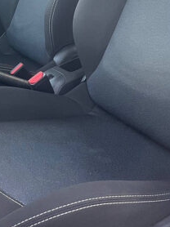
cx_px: 70
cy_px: 8
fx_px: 387
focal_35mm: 59
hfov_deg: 24.7
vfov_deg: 30.7
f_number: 1.6
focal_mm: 4.2
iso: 200
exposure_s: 1/60
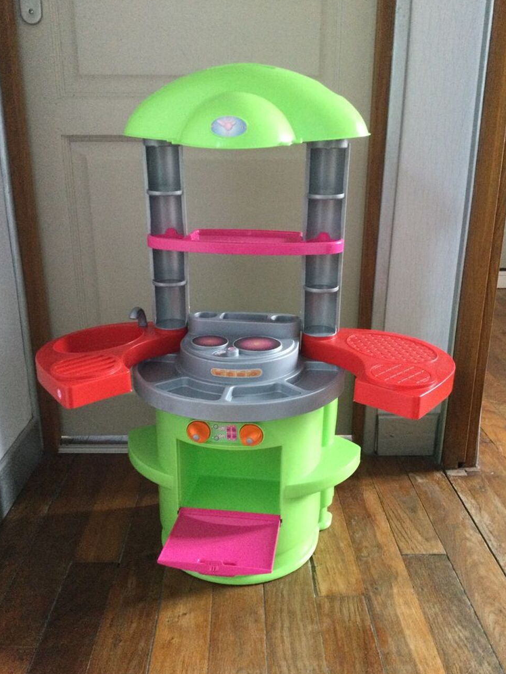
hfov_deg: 44.2
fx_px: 623
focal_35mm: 32
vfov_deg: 56.8
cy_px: 344
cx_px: 250
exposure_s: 1/17
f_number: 2.4
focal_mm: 3.3
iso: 200
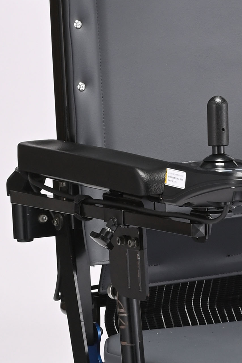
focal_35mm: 458
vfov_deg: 4.5
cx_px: 320
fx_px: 4619
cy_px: 165
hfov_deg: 3.0
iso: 250
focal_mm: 105
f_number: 16
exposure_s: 1/125
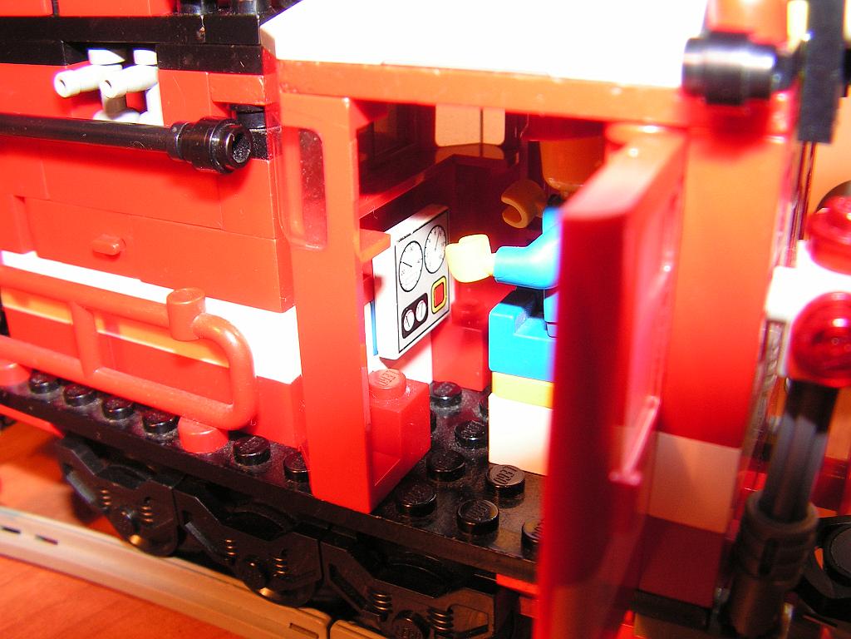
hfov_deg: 51.4
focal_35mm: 36
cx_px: 426
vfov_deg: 39.7
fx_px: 885
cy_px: 320
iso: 100
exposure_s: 1/4
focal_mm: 6
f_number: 3.2
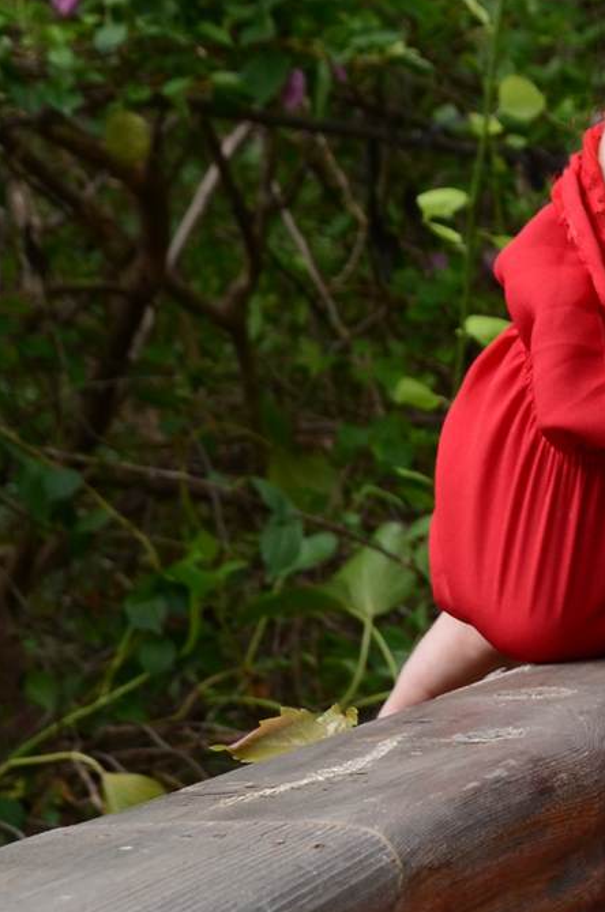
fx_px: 3695
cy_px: 899
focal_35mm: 146
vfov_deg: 13.9
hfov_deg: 9.1
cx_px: 984
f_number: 5.6
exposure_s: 1/125
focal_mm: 24
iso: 200
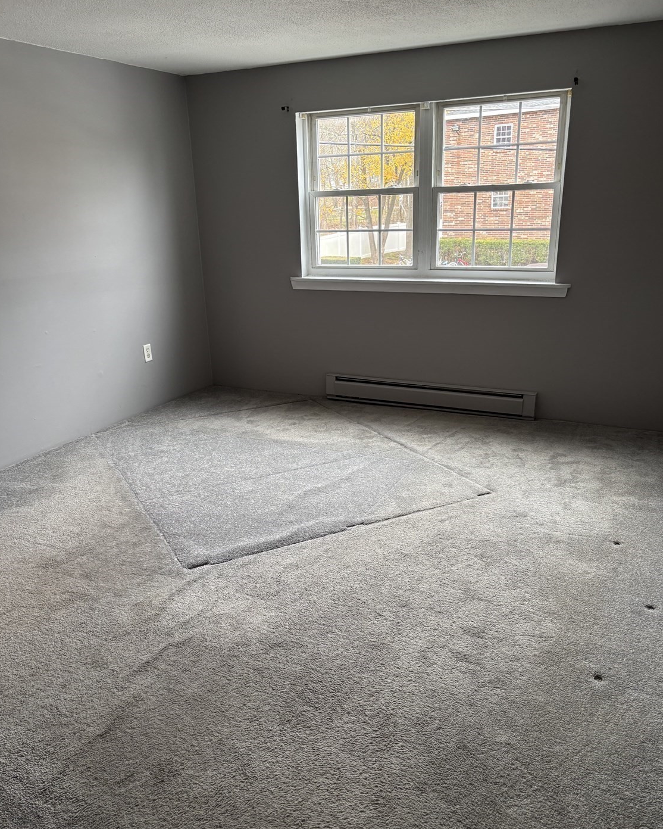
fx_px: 687
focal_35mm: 28
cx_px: 327
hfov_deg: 51.5
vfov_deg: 62.1
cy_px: 445
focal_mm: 5.96
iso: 125
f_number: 1.6
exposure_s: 1/60
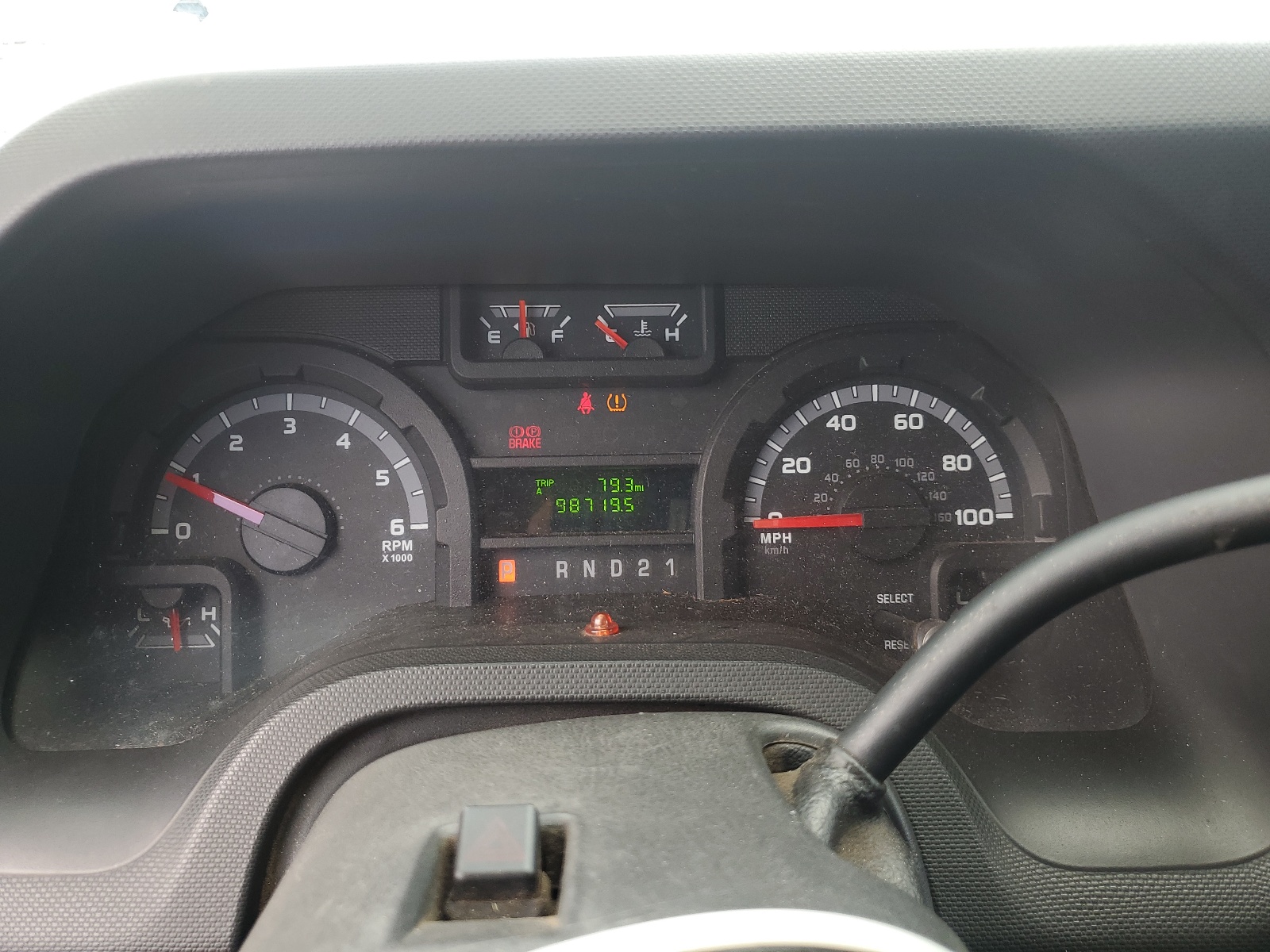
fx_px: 954
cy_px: 476
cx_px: 635
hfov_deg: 67.3
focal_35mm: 26
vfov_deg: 53.1
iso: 50
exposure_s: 1/172
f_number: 1.5
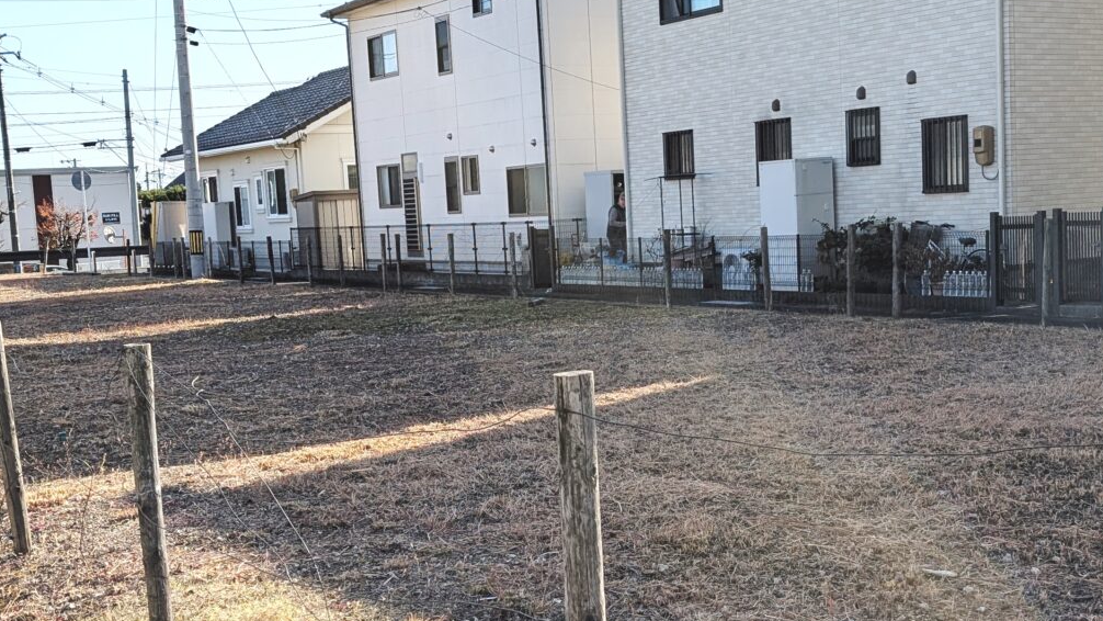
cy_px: 357
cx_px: 610
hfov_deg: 41.3
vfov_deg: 23.9
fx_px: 1462
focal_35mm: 50
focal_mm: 6.9
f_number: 1.68
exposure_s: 1/1241
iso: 21
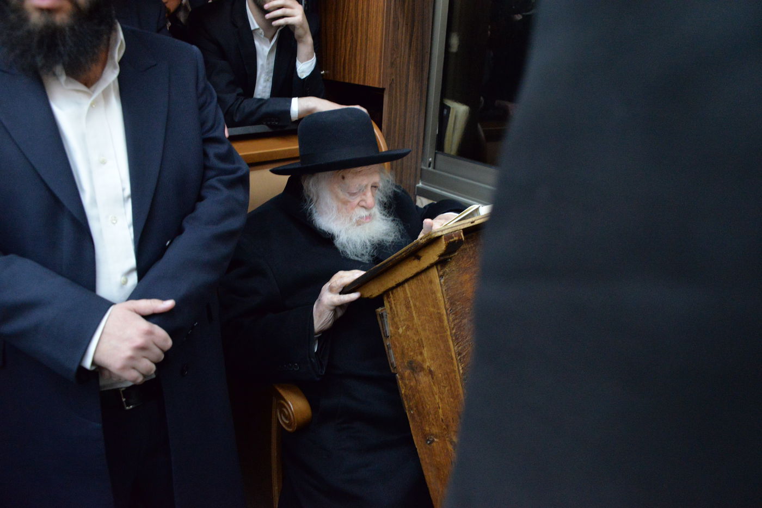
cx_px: 381
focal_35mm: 28
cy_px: 254
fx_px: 593
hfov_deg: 65.5
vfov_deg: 46.4
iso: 6400
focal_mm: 28
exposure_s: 1/100
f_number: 5
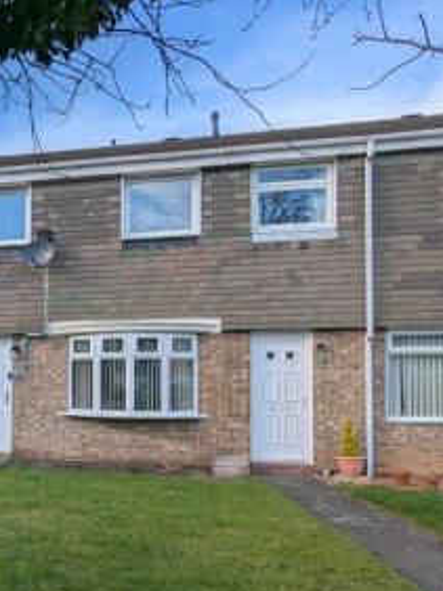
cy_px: 372
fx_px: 564
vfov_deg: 54.7
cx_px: 19
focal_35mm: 33
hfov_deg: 38.9
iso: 51
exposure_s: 1/1010
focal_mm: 2.35
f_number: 2.2
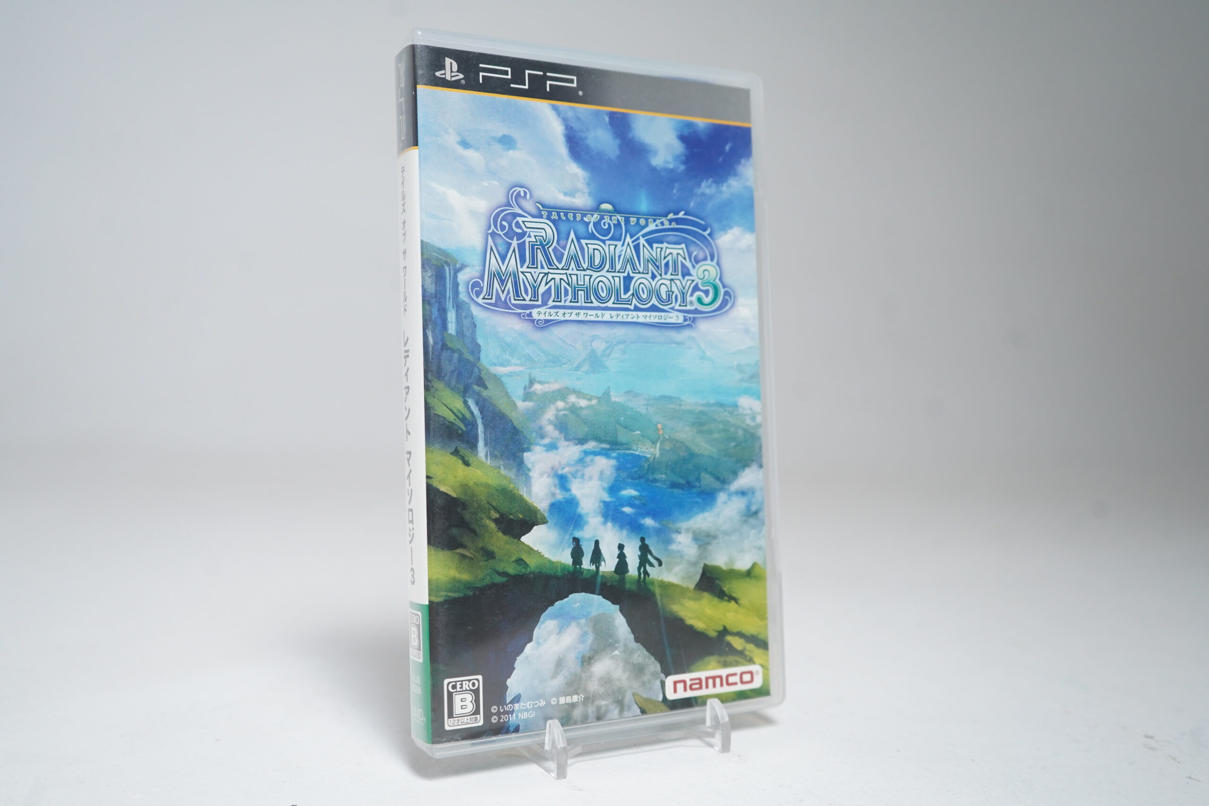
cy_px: 403
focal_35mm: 34
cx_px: 604
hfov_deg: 55.8
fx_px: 1142
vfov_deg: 38.9
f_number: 5
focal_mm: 34
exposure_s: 1/40
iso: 1000
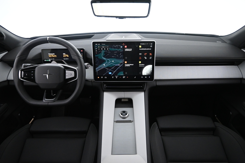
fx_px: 163
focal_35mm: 24
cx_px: 122
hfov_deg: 73.7
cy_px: 82
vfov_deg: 53.1
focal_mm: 16
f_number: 3.5
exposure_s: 1/30
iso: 2500
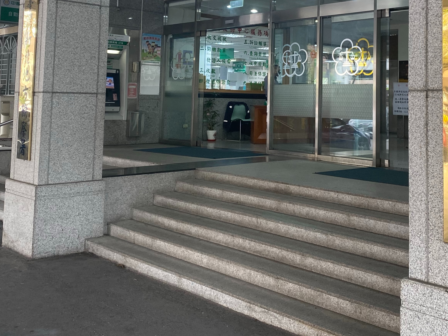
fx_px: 582
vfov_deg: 31.2
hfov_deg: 41.7
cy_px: 59
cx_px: 284
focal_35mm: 45
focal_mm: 4.25
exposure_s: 1/120
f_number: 1.8
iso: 125
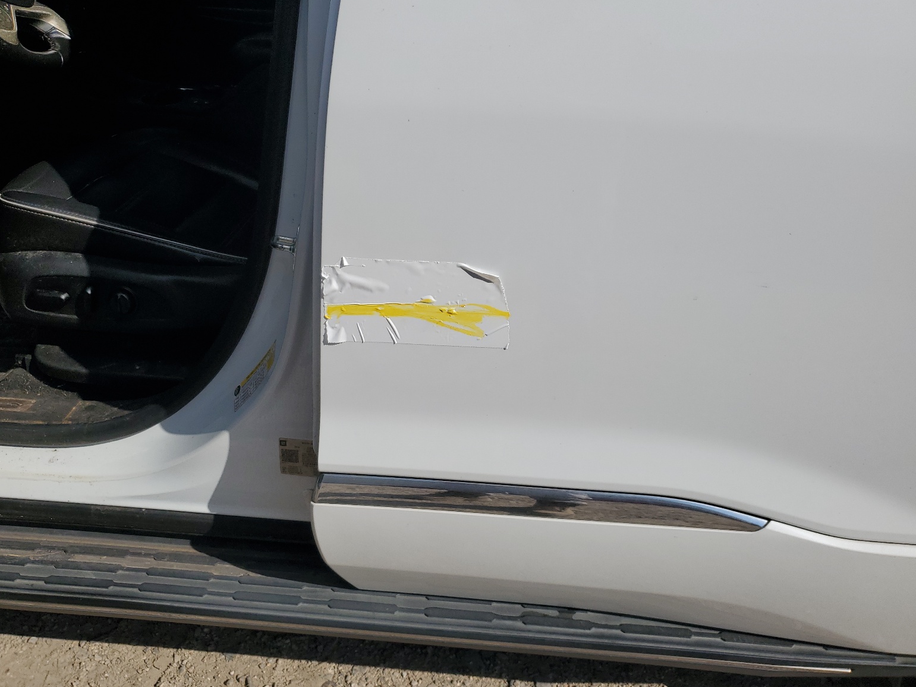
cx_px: 442
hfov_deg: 65.3
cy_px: 348
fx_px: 715
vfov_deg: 51.4
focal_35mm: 27
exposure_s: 1/10000
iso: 50
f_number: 1.5
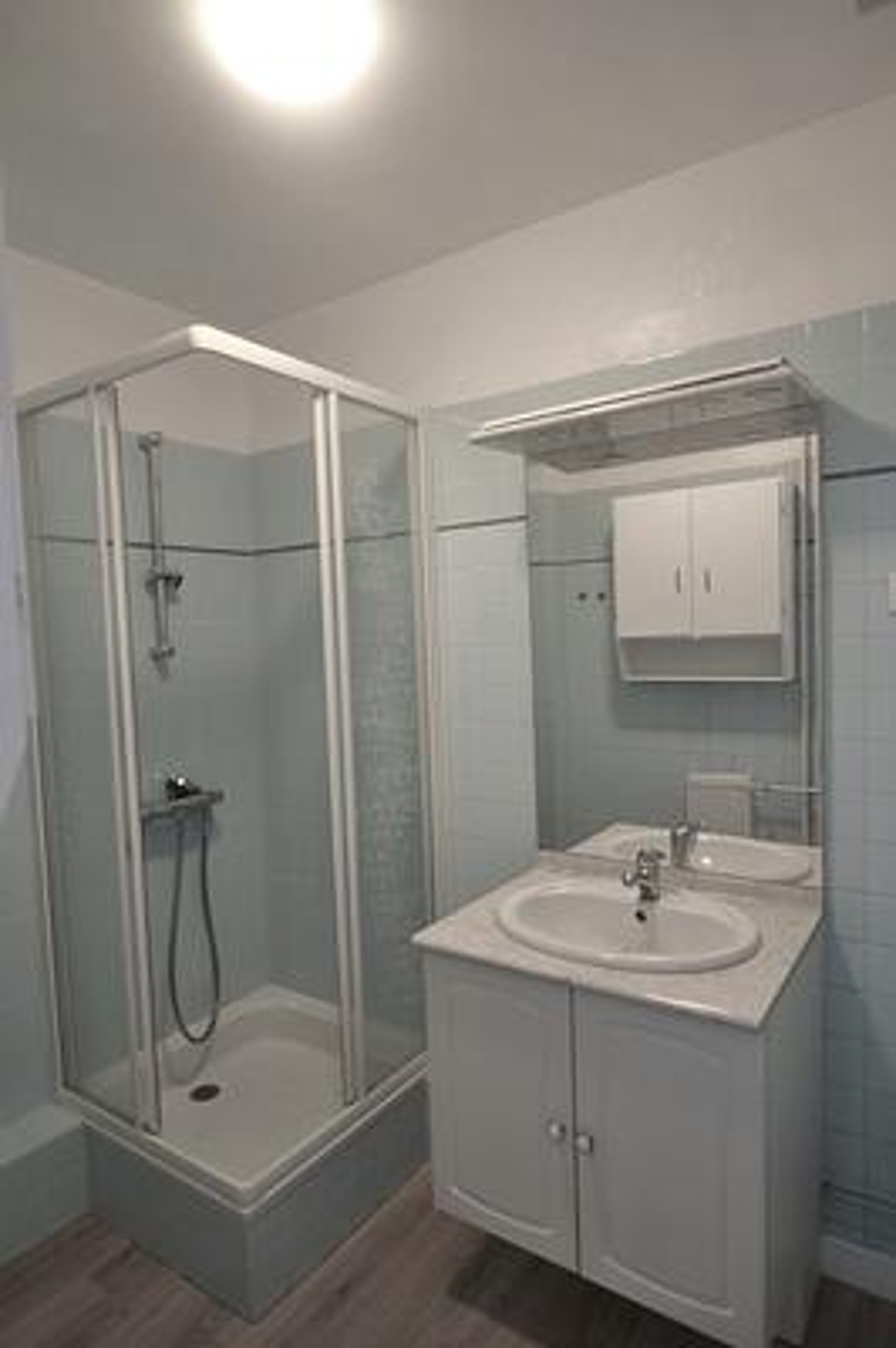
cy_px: 674
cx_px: 448
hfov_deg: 59.4
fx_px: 785
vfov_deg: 81.3
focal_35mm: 21
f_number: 2.8
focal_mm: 14
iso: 400
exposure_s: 1/30
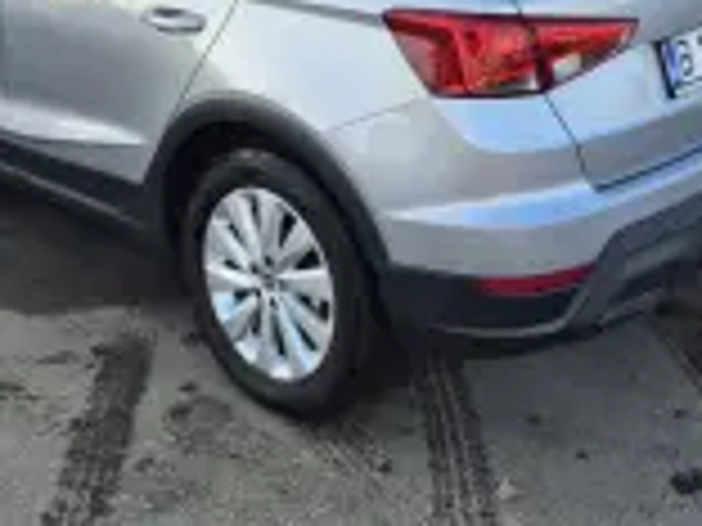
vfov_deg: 26.1
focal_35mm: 53
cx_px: 338
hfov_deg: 36.2
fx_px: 1075
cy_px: 4
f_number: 1.8
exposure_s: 1/294
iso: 25
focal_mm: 5.4
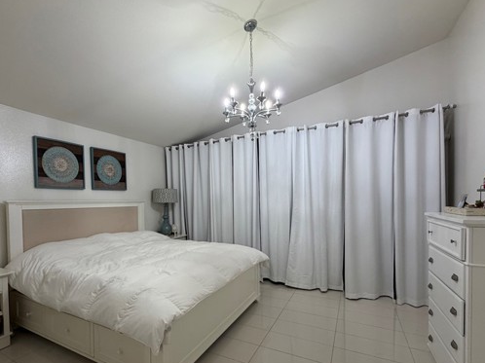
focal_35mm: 18
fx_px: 252
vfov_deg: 71.2
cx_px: 218
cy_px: 206
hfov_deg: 87.5
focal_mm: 2.22
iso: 250
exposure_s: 1/120
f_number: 2.2
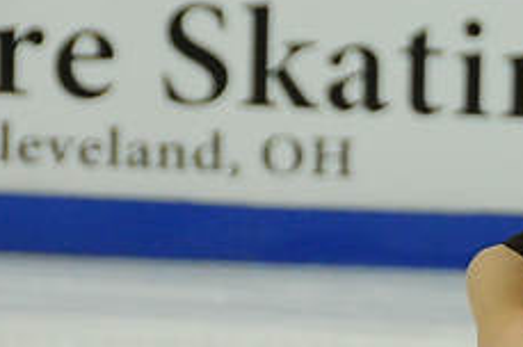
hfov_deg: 4.1
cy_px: 501
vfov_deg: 2.8
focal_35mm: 497
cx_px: 703
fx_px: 7206
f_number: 5.6
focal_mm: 95
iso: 3200
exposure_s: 1/1000
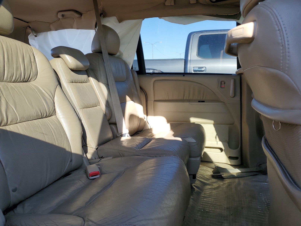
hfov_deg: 67.3
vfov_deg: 53.1
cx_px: 150
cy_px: 113
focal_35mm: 26
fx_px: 226
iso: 50
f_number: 1.5
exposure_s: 1/476
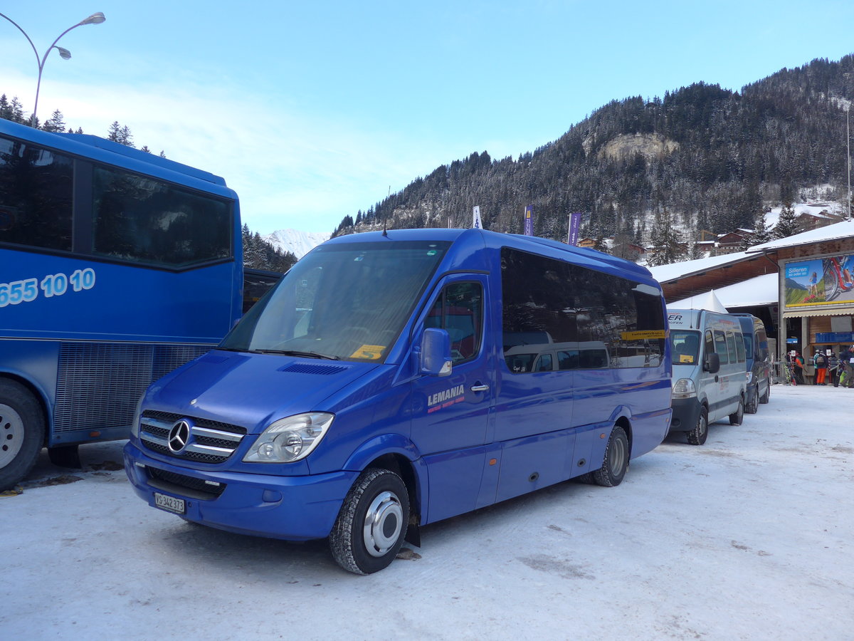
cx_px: 427
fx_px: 715
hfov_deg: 61.7
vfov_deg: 48.2
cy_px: 320
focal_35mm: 29
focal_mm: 6
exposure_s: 1/250
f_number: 2.8
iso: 80
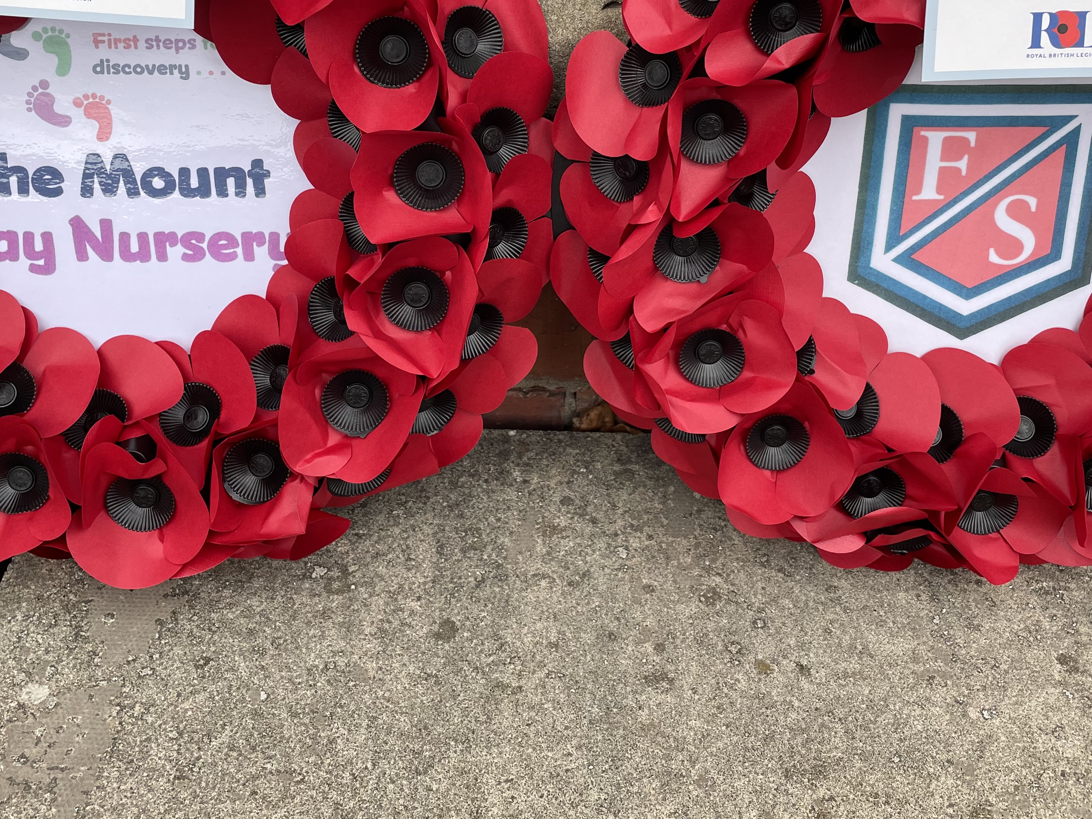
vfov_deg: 34.7
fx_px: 1293
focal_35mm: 41
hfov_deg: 45.8
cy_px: 253
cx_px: 570
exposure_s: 1/121
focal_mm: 4.2
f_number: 1.6
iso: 32
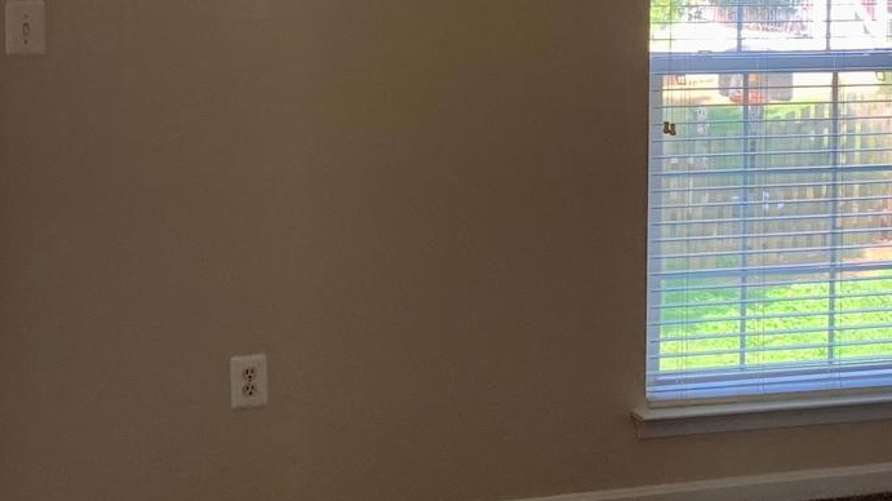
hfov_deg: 25.3
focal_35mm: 84
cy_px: 31
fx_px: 1986
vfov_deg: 14.2
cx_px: 458
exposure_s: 1/121
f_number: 1.8
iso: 64
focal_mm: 4.25
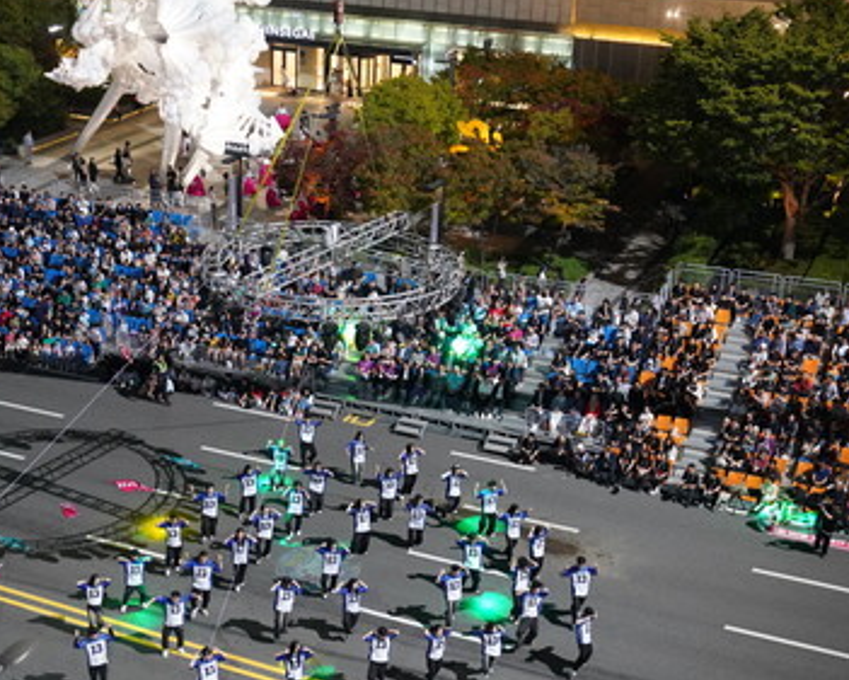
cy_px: 451
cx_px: 339
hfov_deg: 35.2
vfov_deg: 28.4
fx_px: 1332
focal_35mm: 53
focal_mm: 33
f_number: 2.8
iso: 3200
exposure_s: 1/160
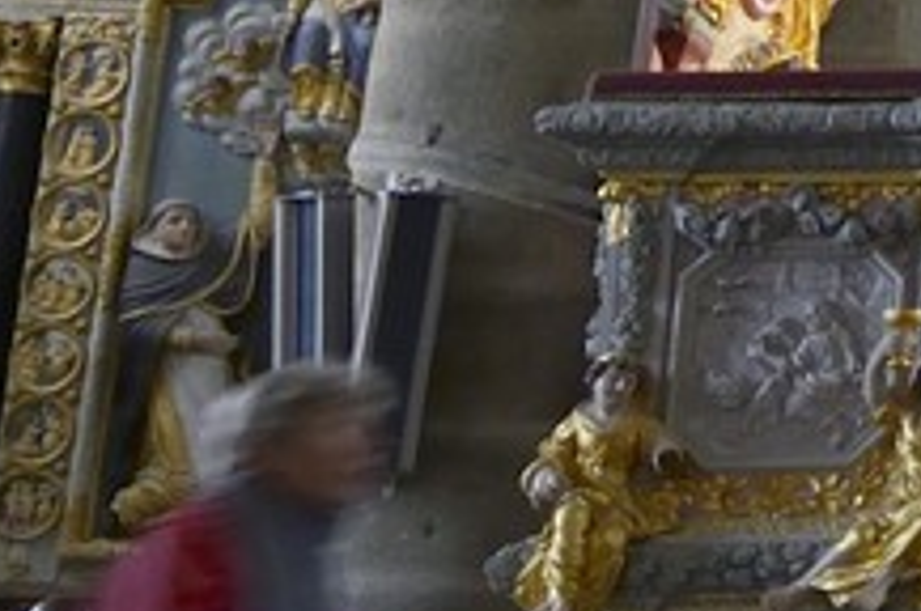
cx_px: 3124
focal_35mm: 192
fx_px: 4905
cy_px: -530
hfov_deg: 8.3
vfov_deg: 6.9
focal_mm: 26
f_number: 7.1
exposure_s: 1/5
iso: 1600
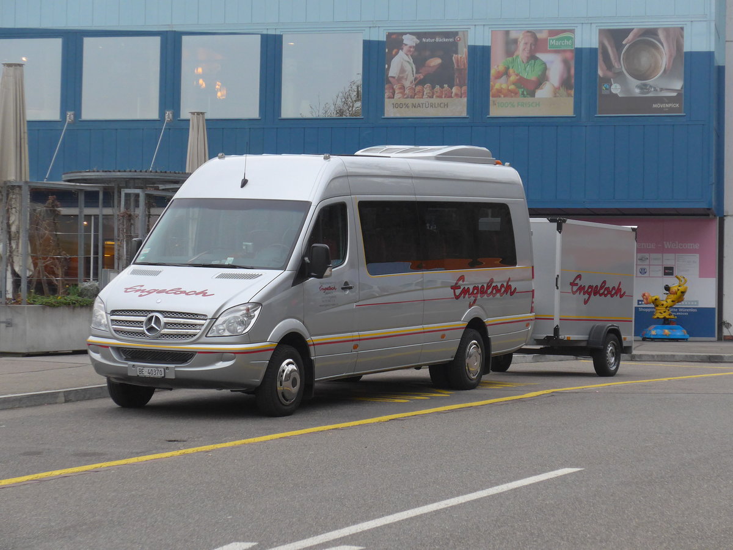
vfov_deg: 14.4
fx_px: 2181
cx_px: 366
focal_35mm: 103
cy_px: 275
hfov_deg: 19.1
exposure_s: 1/80
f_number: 4.8
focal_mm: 20.4
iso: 400
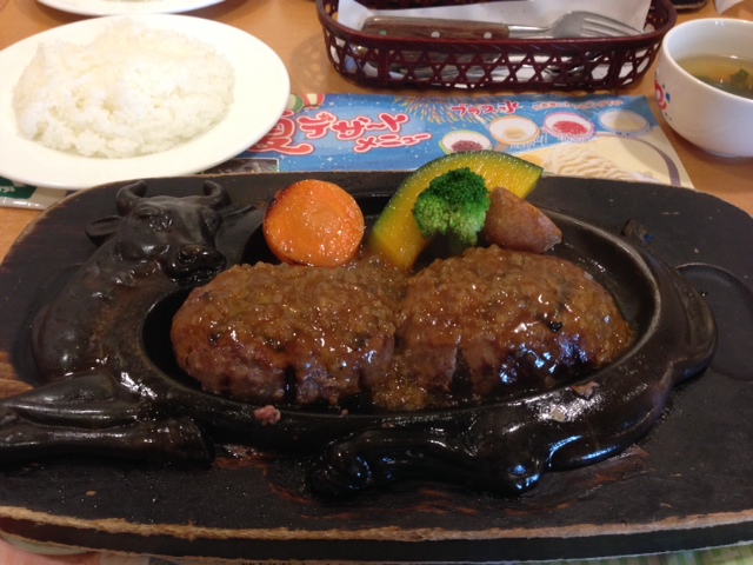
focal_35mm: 33
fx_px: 718
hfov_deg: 55.4
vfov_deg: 42.9
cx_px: 376
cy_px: 282
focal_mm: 4.12
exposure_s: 1/20
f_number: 2.4
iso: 160
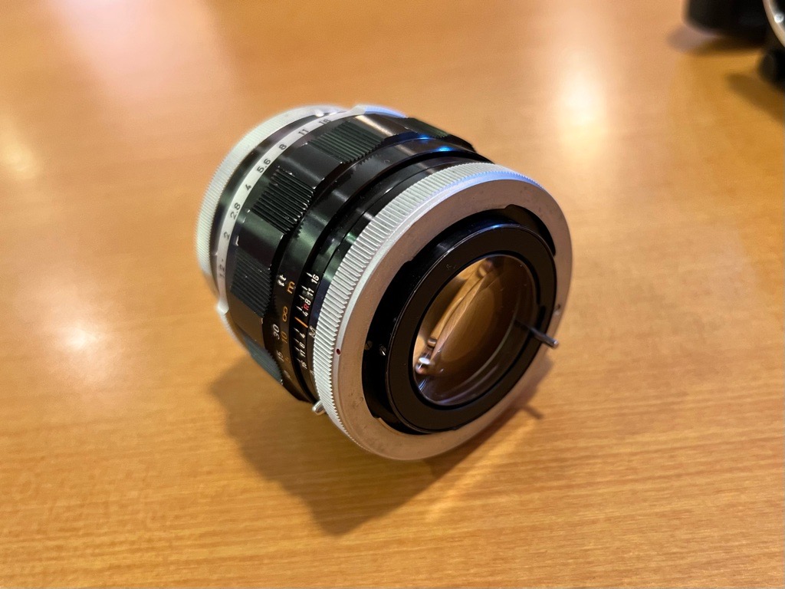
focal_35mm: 26
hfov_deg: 67.3
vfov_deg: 53.1
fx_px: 590
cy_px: 294
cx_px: 392
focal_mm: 5.7
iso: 250
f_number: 1.5
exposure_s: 1/50
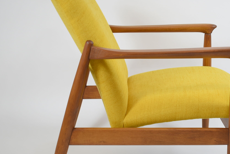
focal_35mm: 75
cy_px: 85
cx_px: 153
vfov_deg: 18.2
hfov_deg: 26.8
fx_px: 479
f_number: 4.2
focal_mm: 28
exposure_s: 1/20
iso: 100
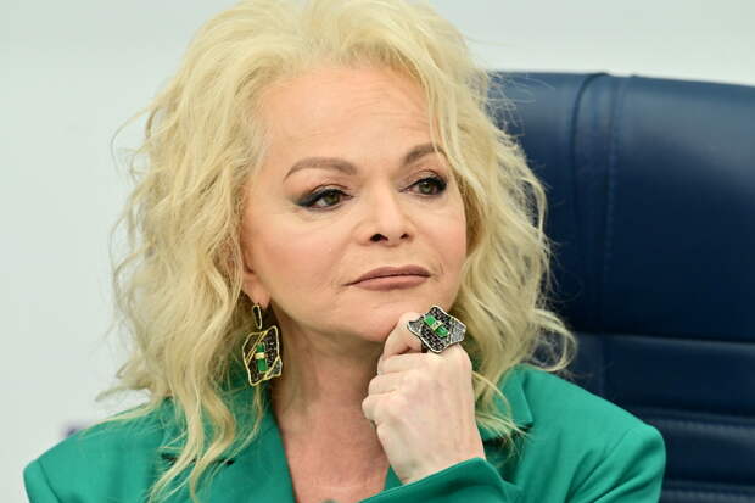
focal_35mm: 350
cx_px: 378
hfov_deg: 5.9
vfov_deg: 3.9
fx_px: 7338
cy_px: 252
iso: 3200
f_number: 6
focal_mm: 350
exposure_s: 1/320
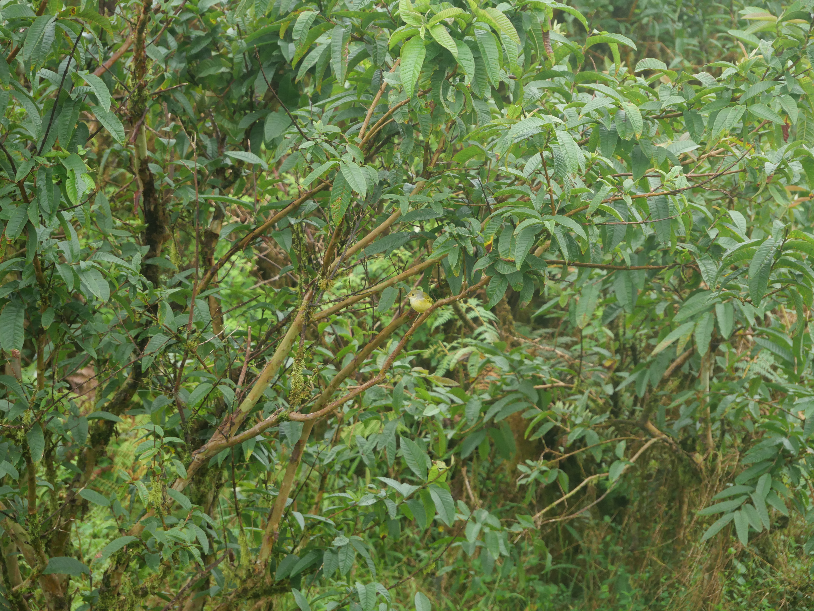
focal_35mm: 120
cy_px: 306
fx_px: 2822
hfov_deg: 16.4
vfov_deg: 12.3
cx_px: 407
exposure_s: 1/125
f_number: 5.6
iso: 640
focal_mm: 60
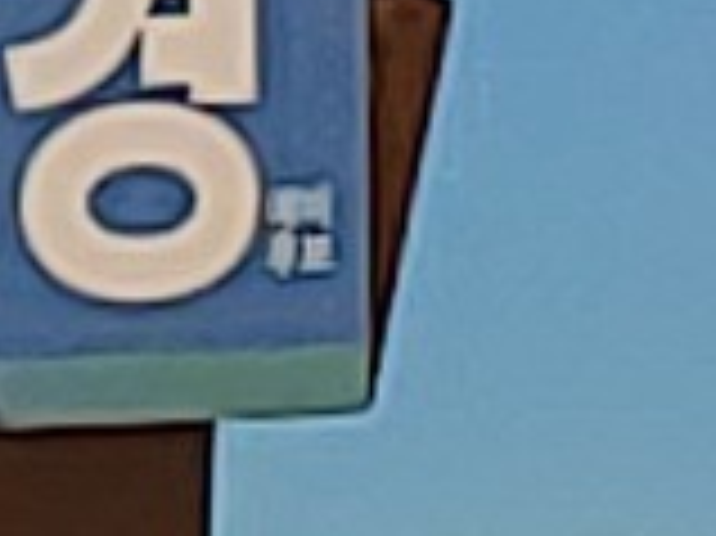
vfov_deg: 1.9
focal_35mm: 766
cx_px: -581
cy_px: -640
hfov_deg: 2.6
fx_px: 15832
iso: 50
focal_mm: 4.23
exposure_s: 1/151
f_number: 1.5
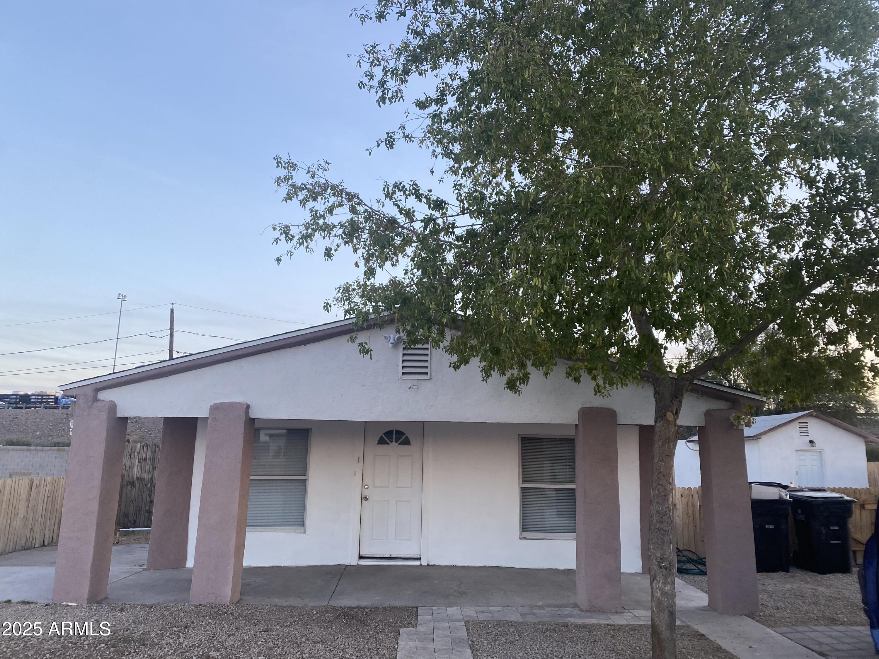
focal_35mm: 26
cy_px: 330
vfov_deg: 53.1
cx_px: 440
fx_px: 660
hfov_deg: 67.3
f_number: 1.8
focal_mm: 4.25
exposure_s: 1/121
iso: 100
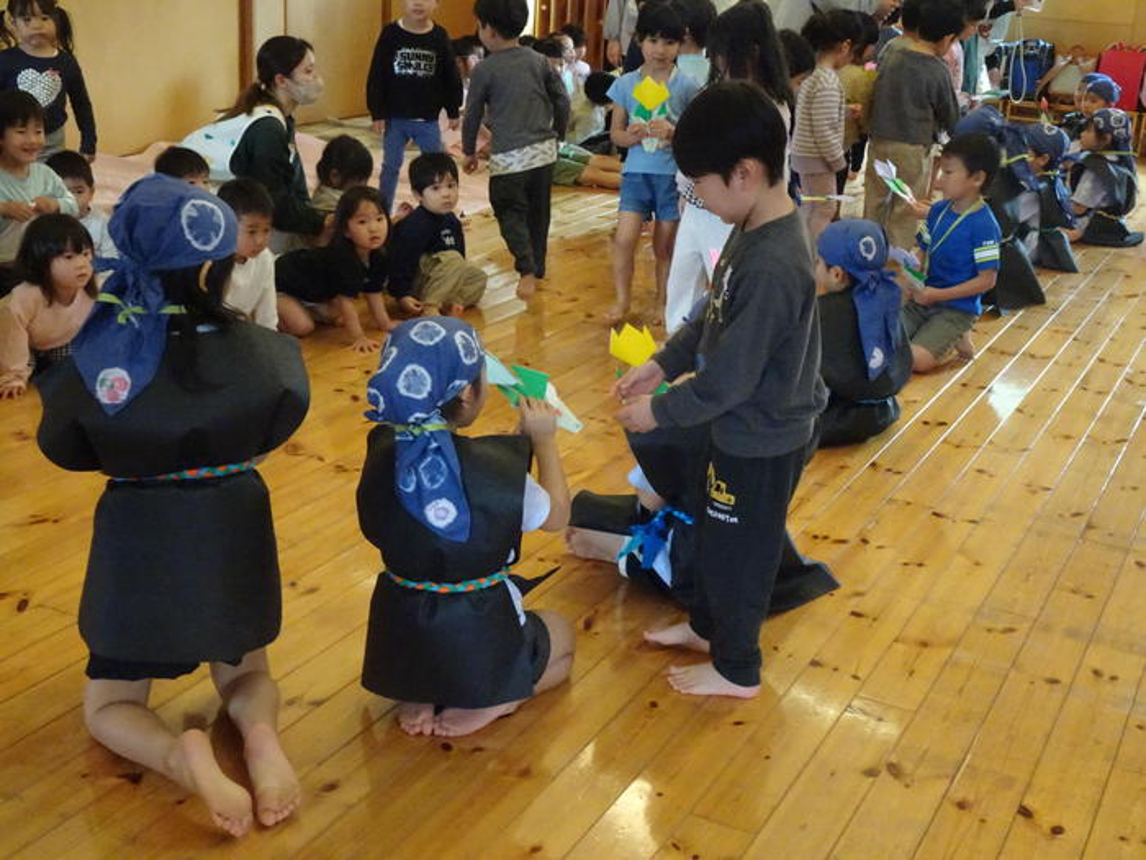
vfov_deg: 32.9
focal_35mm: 44
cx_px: 573
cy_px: 430
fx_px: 1457
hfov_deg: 42.9
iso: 2000
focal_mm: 7.6
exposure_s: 1/125
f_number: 4.5
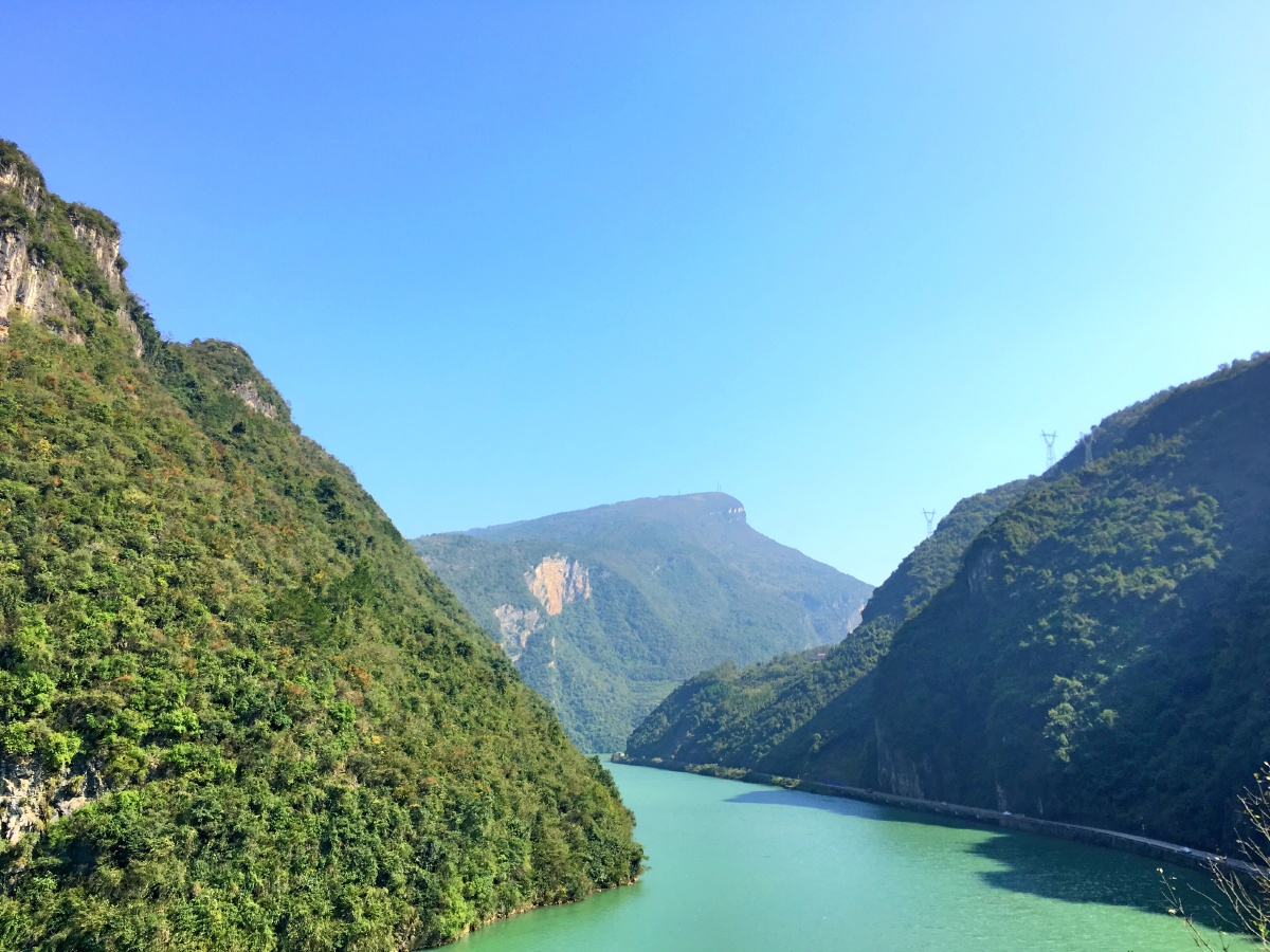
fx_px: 1064
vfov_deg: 48.2
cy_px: 476
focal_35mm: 29
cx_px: 635
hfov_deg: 61.7
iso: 25
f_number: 2.2
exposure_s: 1/641
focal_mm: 4.15
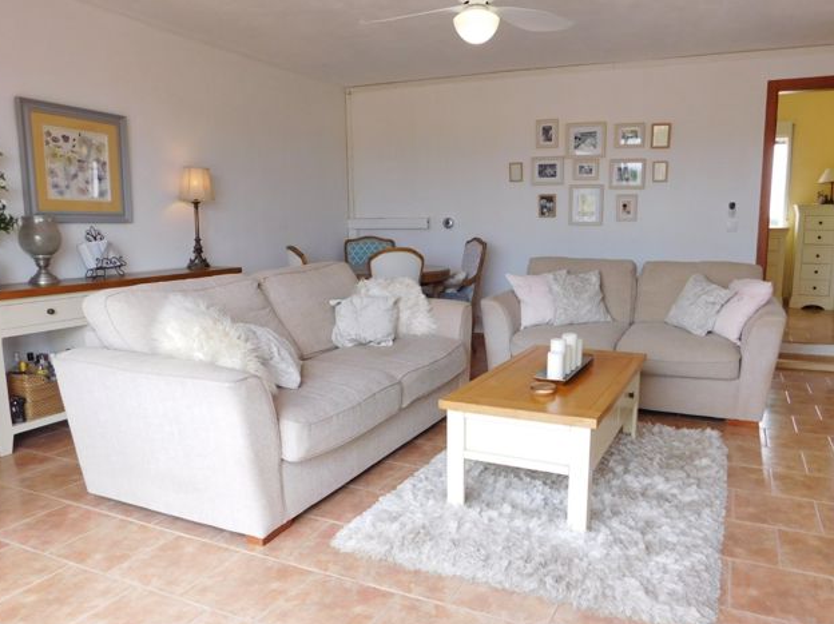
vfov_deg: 53.0
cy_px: 329
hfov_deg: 67.2
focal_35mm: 26
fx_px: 626
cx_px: 451
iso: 125
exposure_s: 1/125
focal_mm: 4
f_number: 3
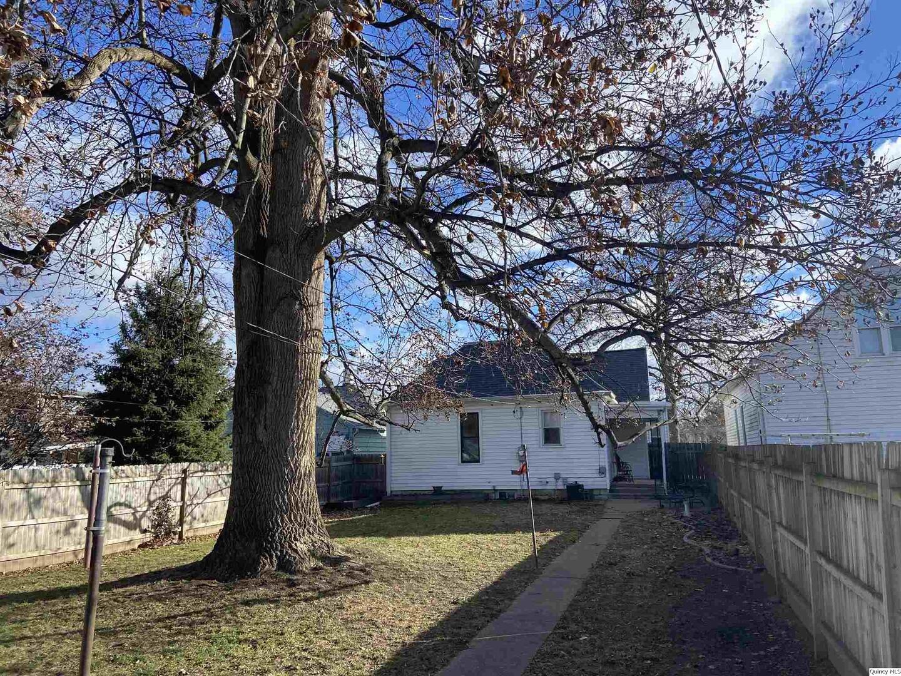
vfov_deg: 53.1
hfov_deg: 67.3
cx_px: 450
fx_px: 677
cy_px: 338
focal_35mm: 26
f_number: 1.8
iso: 32
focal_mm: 4.25
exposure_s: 1/1565
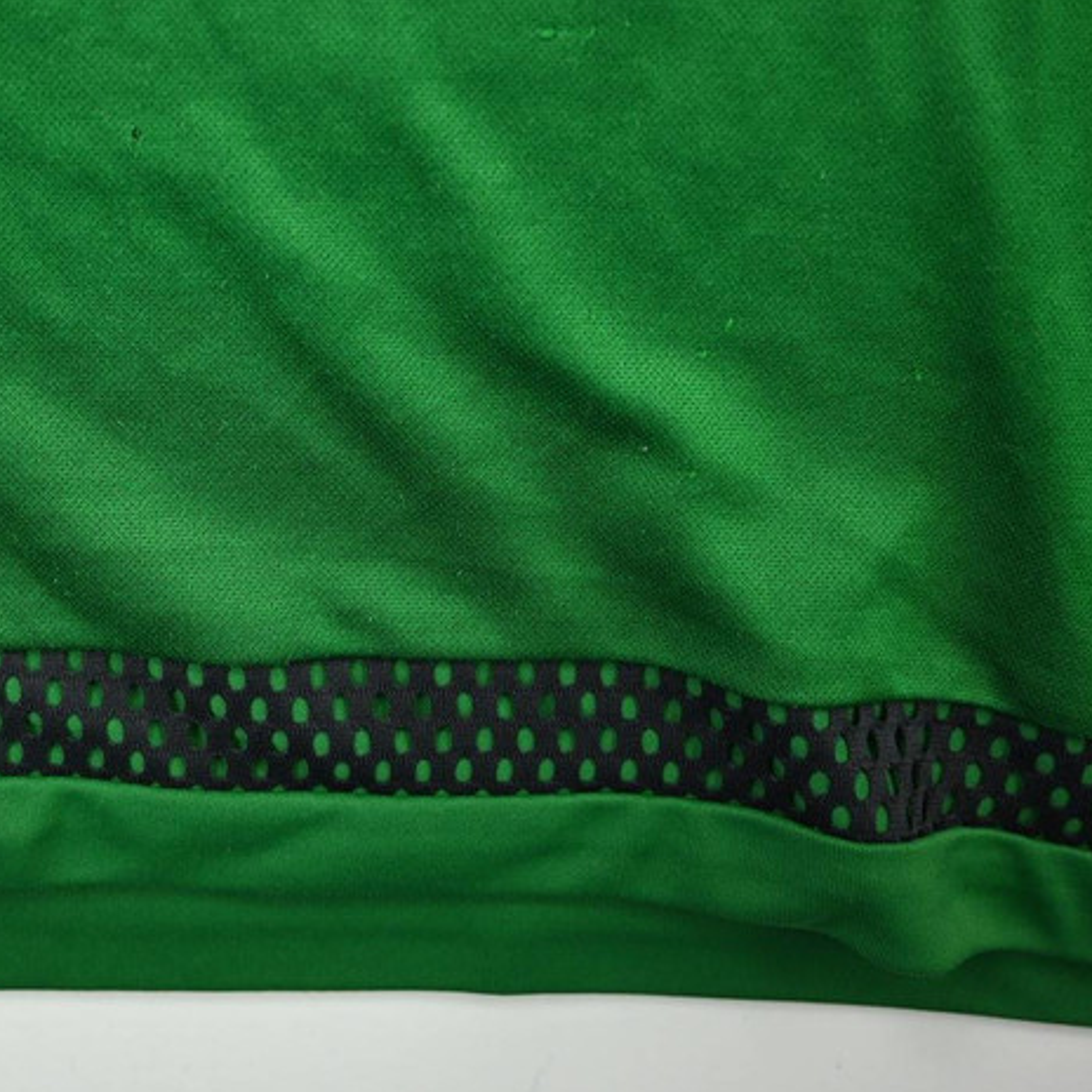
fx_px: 1570
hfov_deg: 37.0
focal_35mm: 44
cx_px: 222
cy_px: 327
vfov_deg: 37.7
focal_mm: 24
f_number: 4
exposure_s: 1/125
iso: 200
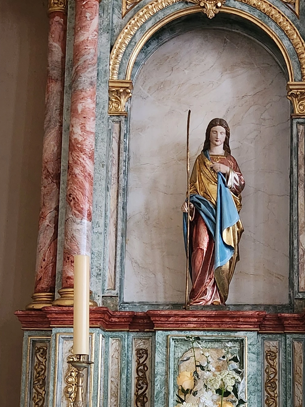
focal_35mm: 69
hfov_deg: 21.2
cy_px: 277
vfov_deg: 28.0
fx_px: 810
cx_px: 207
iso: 640
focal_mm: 5.4
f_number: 1.8
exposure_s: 1/40
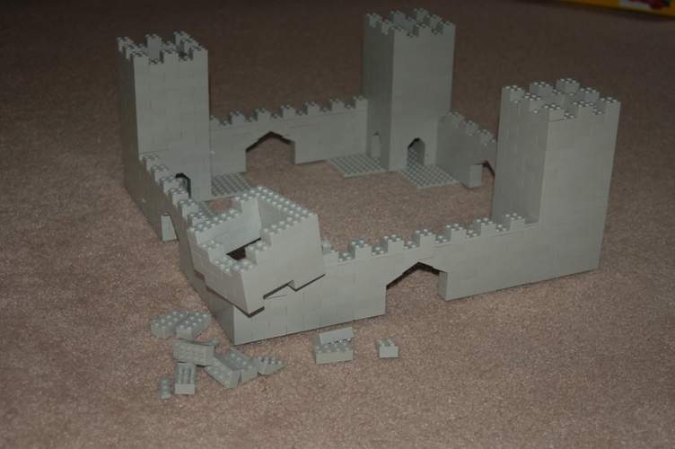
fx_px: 1068
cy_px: 224
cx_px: 338
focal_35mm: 57
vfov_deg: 23.7
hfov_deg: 35.1
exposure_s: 1/60
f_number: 4.2
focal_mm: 38
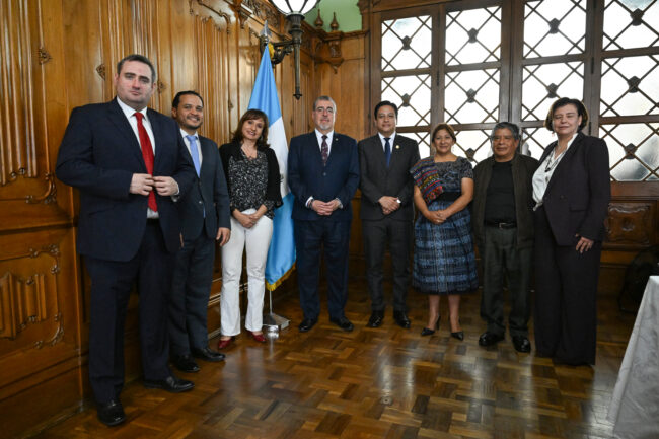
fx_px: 457
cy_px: 220
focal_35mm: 25
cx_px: 330
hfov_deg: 71.5
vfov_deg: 51.3
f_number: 4.5
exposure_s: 1/160
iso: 6400
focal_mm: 25
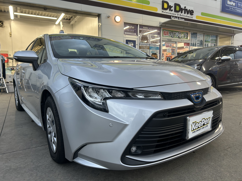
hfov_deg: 67.3
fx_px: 182
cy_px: 90
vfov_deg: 53.1
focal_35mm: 26
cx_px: 121
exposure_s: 1/120
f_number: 1.5
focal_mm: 5.7
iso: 100
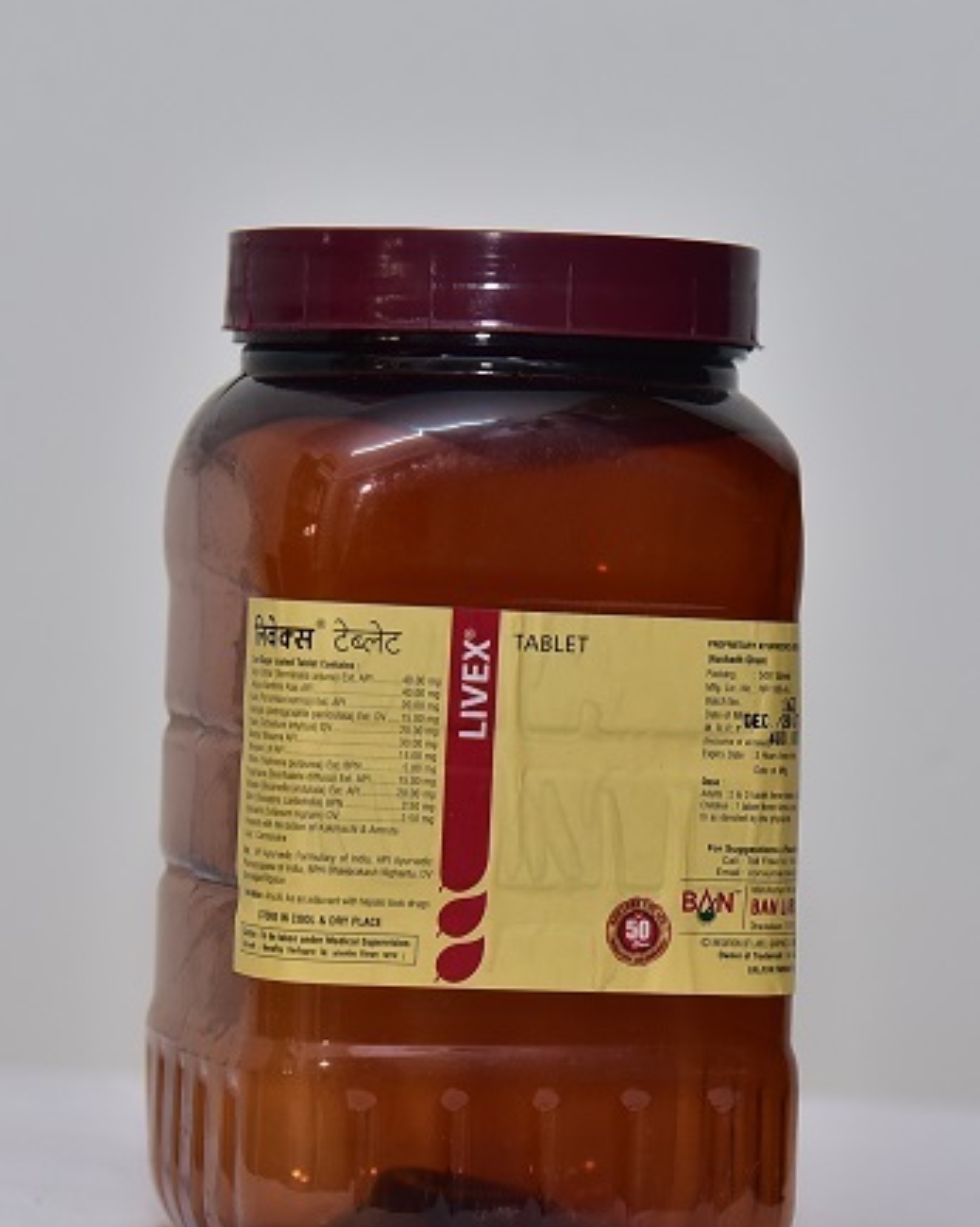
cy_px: 728
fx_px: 4136
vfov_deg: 16.9
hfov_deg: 13.5
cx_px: 490
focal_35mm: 114
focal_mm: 100
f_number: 5.6
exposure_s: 1/160
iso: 1600
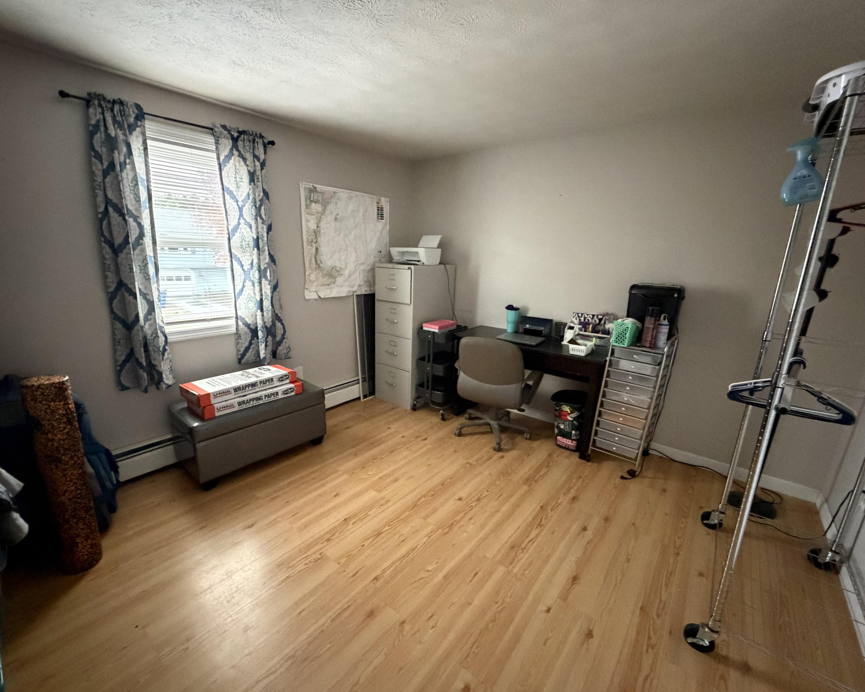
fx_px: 384
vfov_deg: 84.0
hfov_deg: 96.7
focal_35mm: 15
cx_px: 414
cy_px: 350
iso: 1250
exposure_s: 1/60
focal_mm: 2.22
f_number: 2.2
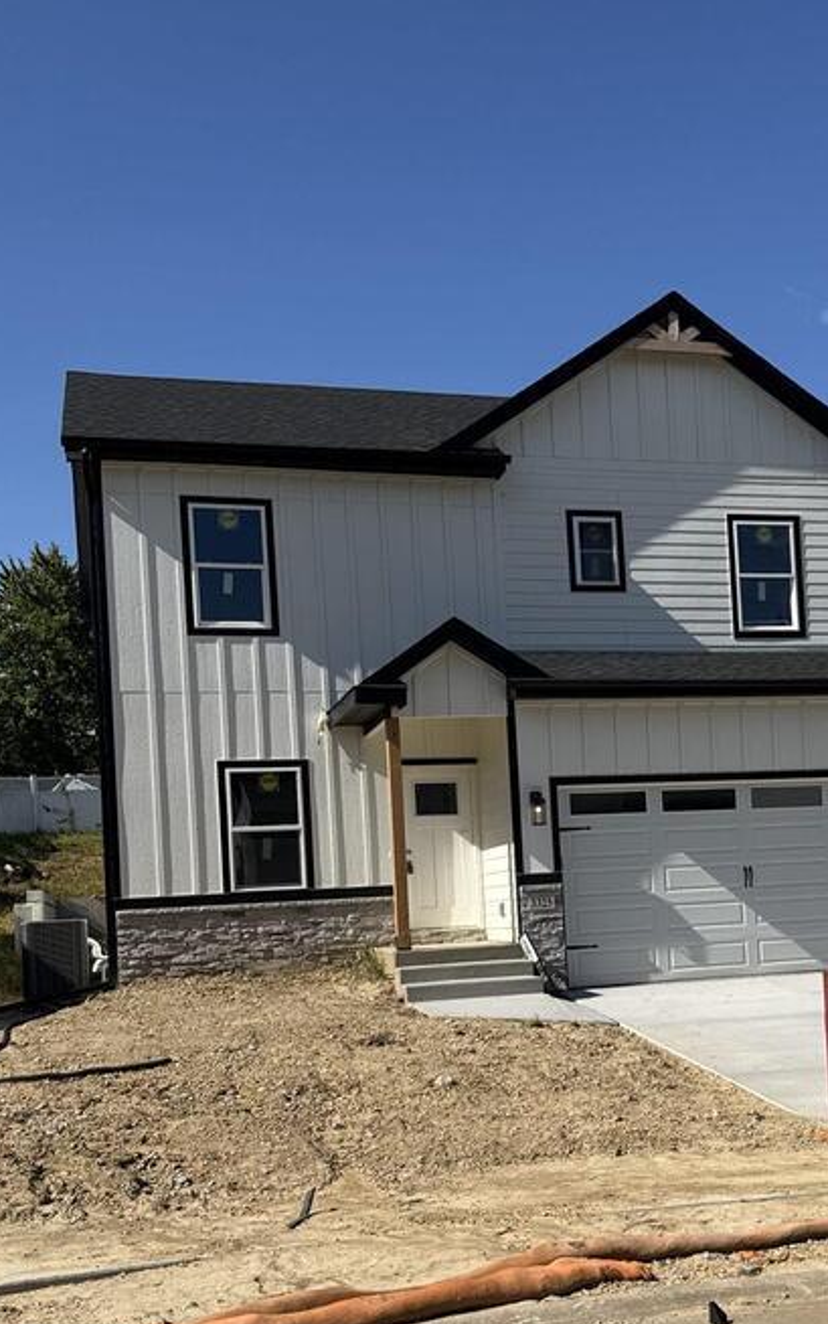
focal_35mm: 42
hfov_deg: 30.1
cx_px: 613
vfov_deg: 46.6
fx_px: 1516
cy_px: 854
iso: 80
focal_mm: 6.76
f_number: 1.78
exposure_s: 1/6410
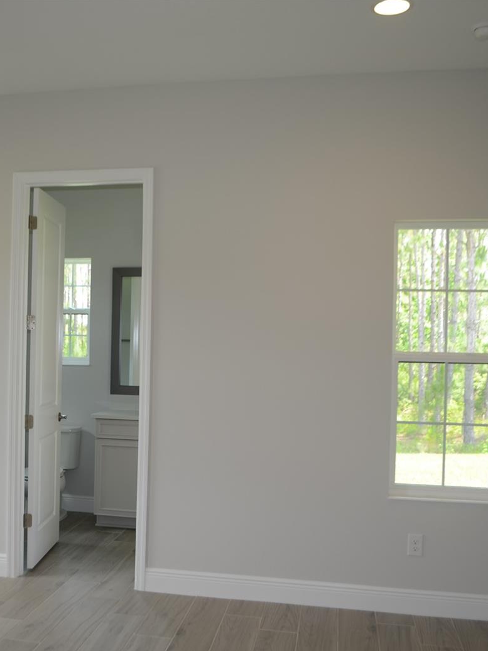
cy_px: 331
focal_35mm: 40
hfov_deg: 35.2
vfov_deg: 46.8
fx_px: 752
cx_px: 124
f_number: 3.5
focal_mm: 18
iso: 100
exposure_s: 1/40
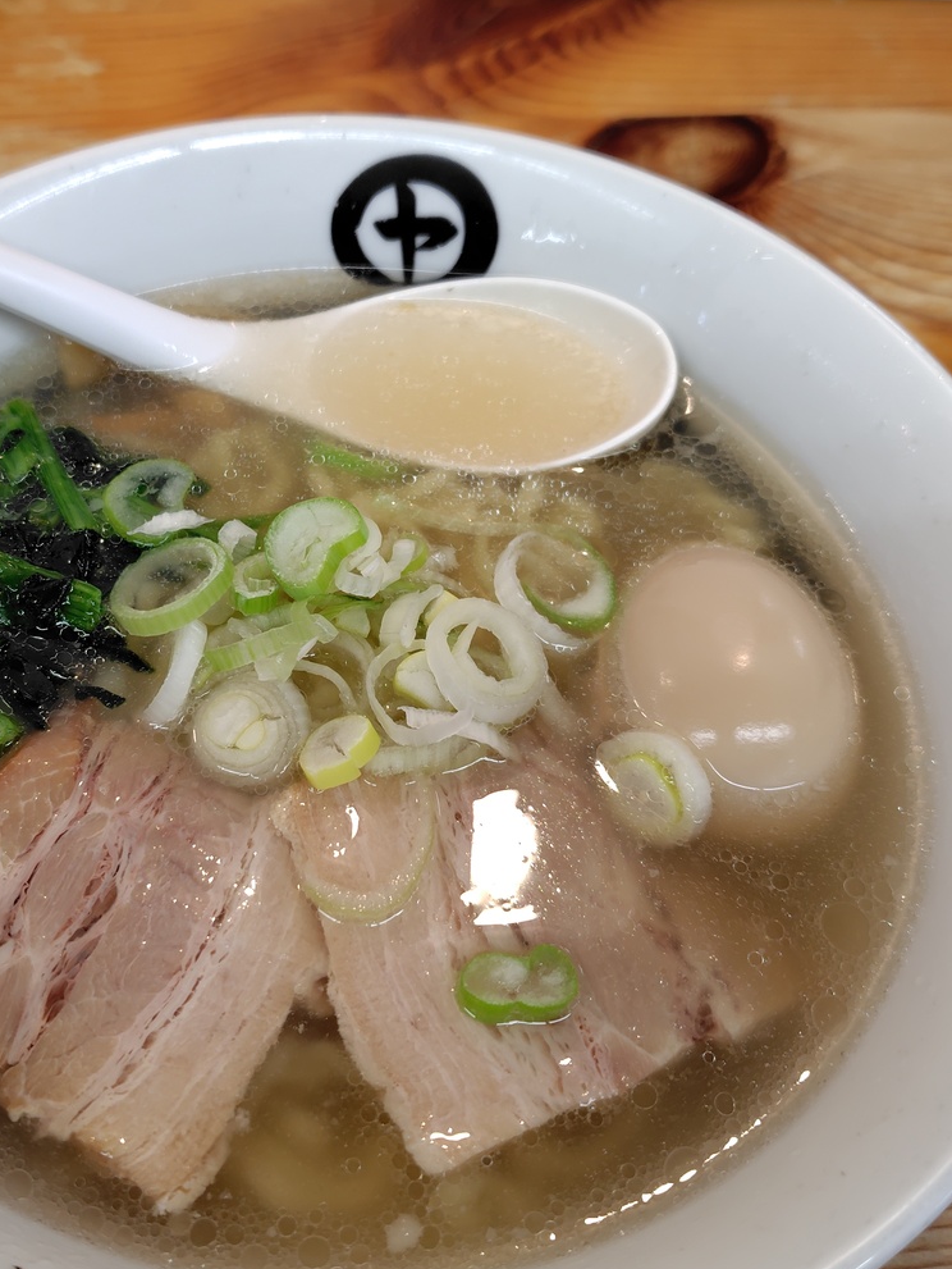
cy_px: 578
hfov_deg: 38.4
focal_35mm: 37
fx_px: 1356
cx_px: 345
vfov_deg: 50.1
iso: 275
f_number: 1.9
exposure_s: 1/100
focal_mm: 5.6
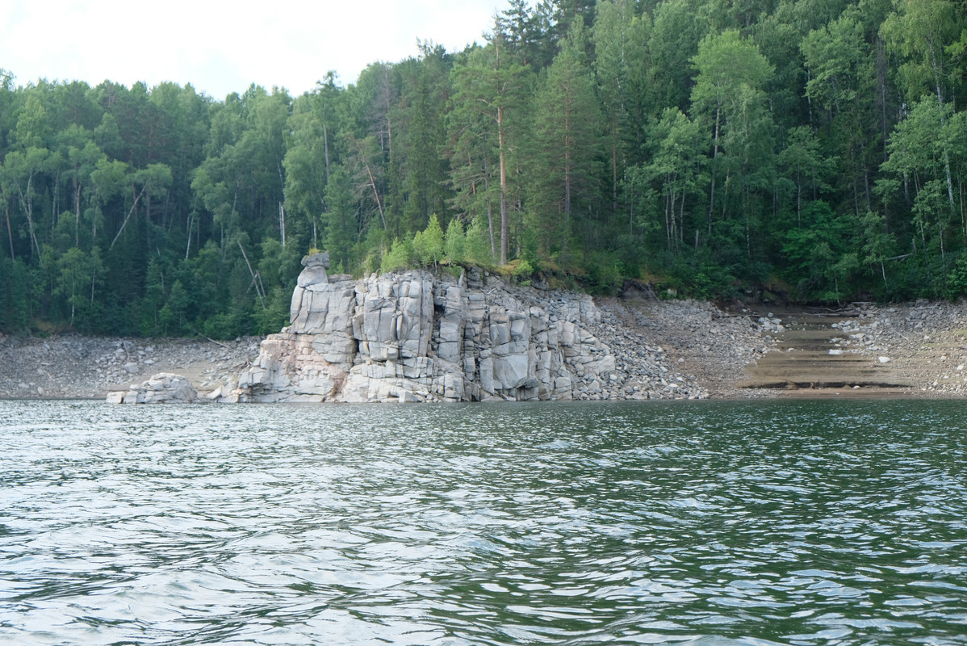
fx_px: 1371
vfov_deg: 26.5
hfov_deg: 38.9
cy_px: 323
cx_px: 484
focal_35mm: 51
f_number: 5
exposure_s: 1/400
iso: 400
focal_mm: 34.3
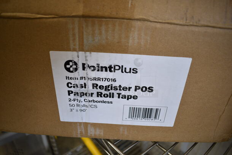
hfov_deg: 67.3
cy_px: 78
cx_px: 116
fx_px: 174
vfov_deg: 48.0
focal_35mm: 27
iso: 100
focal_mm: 18
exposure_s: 1/30
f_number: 3.5
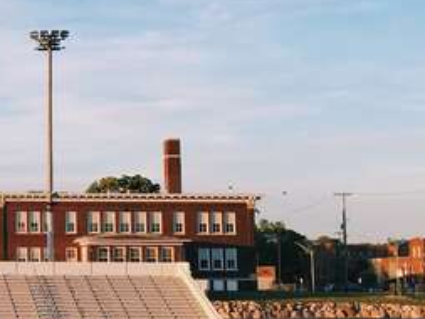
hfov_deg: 20.1
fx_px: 1081
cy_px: 178
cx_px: -150
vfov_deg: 16.8
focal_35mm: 88
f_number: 2.2
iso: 25
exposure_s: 1/407
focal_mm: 4.15
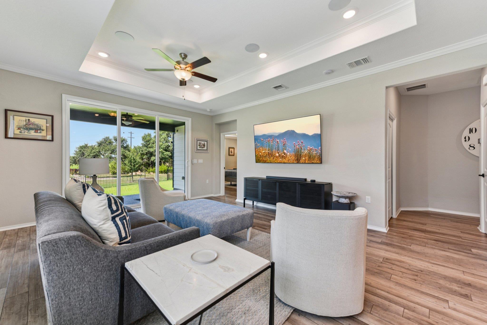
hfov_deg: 104.2
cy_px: 162
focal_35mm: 14
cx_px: 244
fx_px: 189
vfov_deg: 81.2
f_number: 8
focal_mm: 14
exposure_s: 1/15
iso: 100
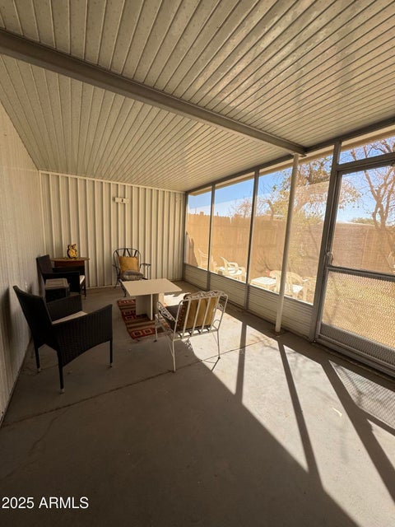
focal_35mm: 14
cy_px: 264
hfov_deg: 85.7
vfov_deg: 102.1
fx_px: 213
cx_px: 198
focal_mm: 2.22
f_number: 2.2
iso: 40
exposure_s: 1/293
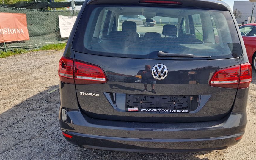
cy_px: 75
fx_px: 202
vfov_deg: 43.1
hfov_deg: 64.2
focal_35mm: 29
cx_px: 150
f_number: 1.8
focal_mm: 5.4
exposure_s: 1/790
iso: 50
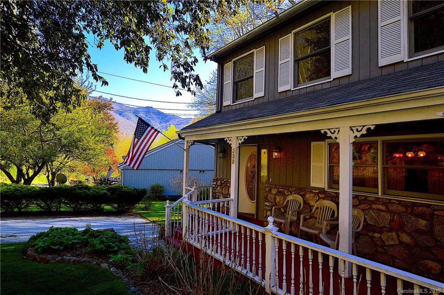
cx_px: 222
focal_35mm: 21
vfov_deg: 59.4
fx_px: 259
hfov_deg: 81.3
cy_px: 148
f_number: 9
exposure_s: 1/160
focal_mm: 14
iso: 400
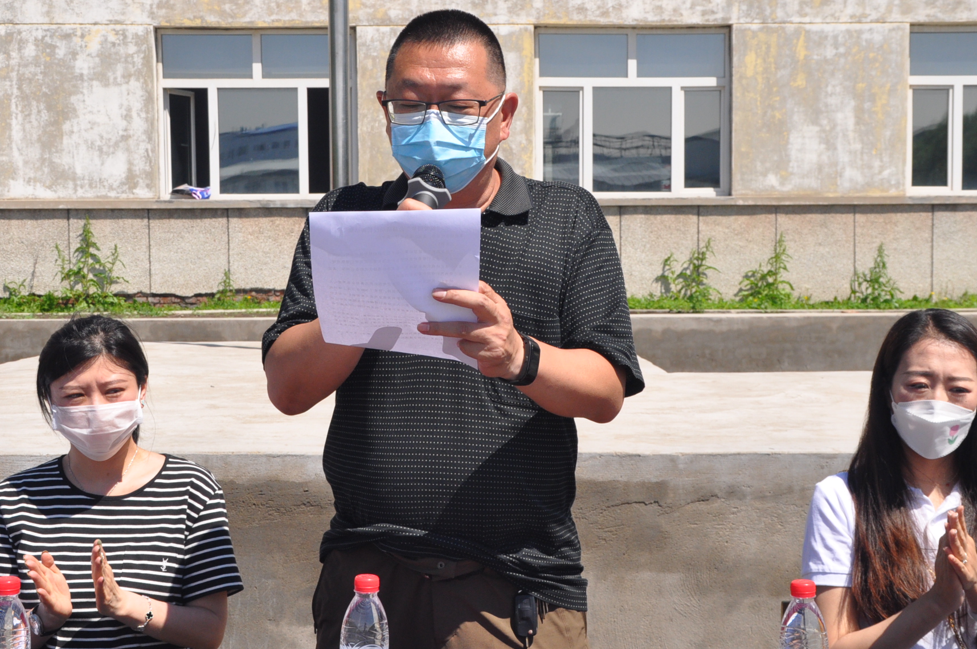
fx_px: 1626
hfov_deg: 33.4
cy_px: 303
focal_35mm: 60
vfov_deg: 22.6
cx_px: 504
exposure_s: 1/800
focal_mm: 32
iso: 640
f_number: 14
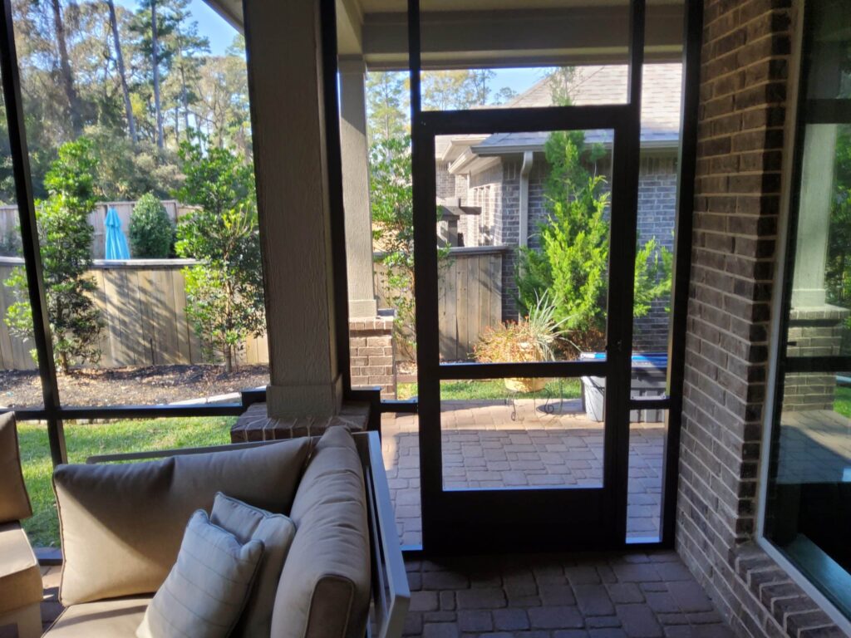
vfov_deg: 53.1
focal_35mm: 26
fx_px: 639
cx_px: 426
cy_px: 319
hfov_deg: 67.3
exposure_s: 1/119
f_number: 2
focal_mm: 3.08
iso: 80
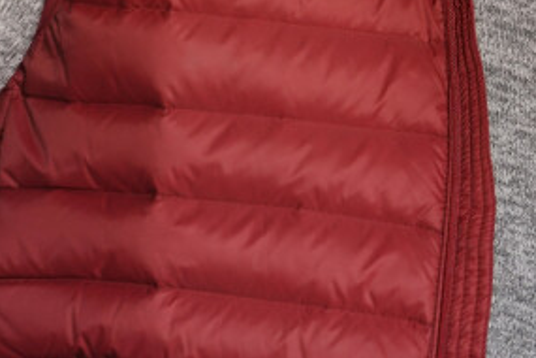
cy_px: -260
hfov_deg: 2.6
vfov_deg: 1.7
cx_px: 869
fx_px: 11955
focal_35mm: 803
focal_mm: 191
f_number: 3.5
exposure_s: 1/500
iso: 800
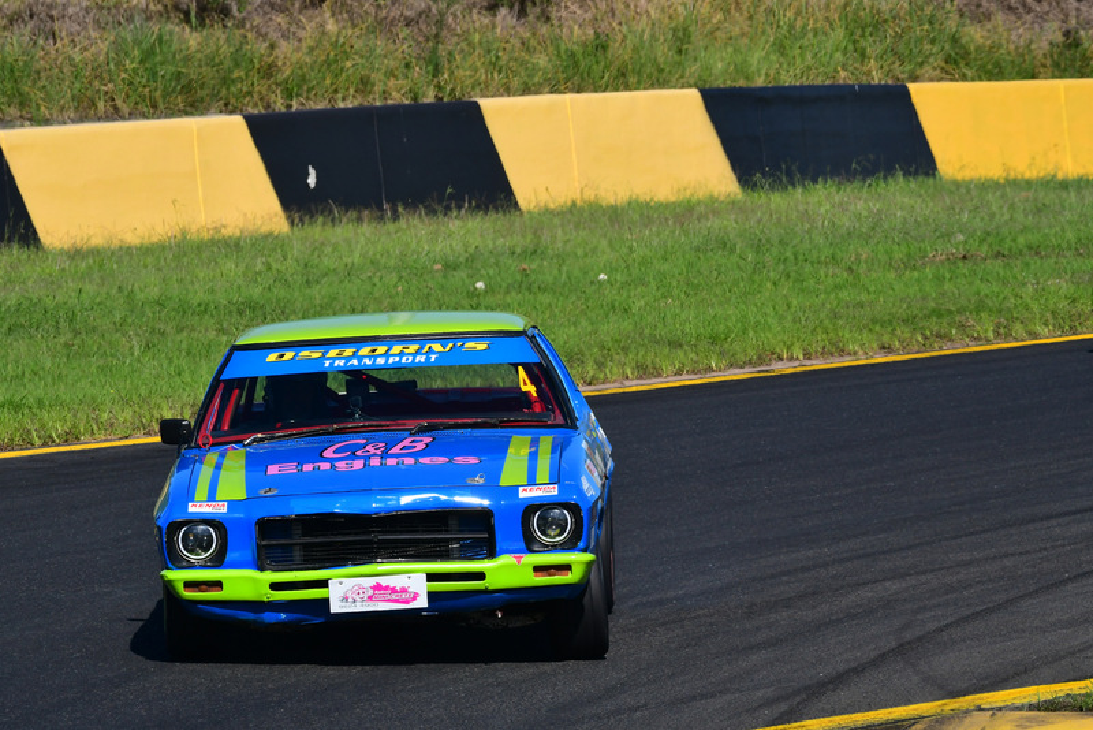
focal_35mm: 465
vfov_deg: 3.0
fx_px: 14122
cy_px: 365
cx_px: 546
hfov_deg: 4.4
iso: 400
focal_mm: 310
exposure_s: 1/640
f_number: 13
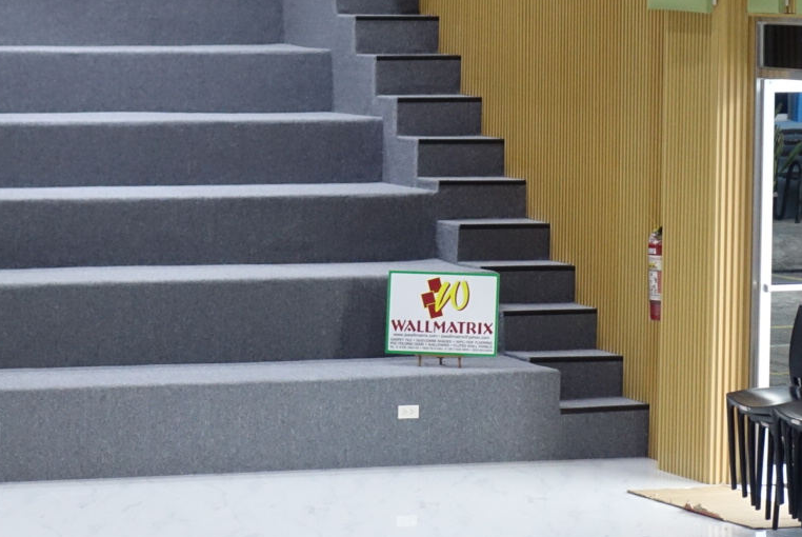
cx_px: 71
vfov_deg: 9.6
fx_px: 3167
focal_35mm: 142
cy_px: 25
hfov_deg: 14.3
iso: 800
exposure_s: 1/60
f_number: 2.8
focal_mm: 24.64
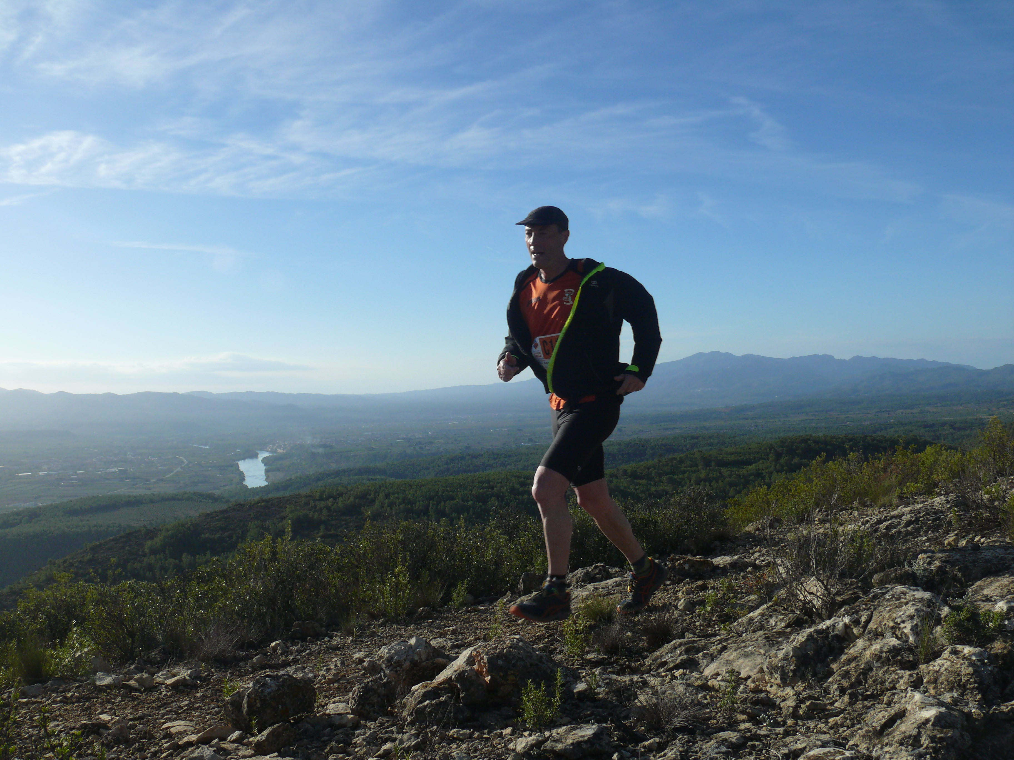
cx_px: 507
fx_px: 1025
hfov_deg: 52.6
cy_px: 380
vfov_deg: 40.7
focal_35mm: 35
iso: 100
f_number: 5.6
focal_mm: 7.4
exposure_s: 1/320
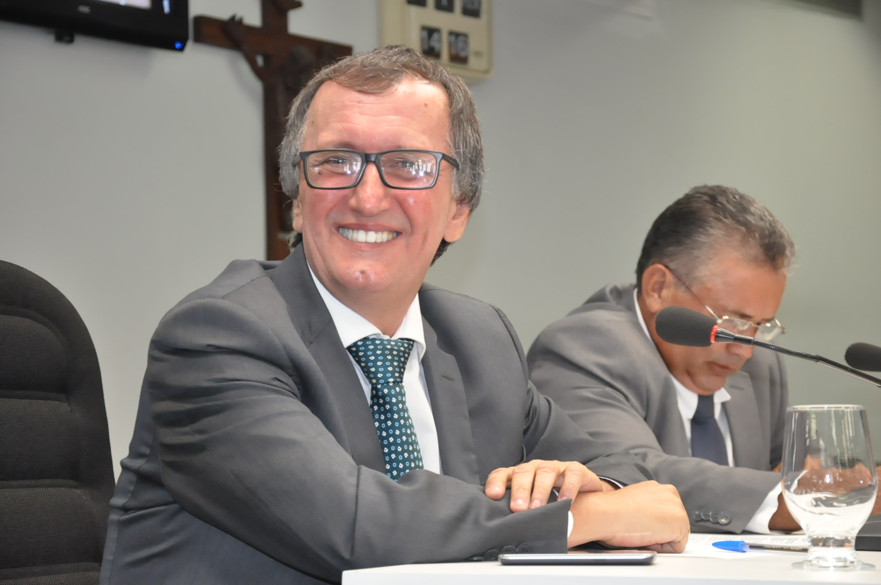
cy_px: 292
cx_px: 440
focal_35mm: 93
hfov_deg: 21.9
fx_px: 2273
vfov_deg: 14.7
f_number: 5.3
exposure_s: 1/80
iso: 2000
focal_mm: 62
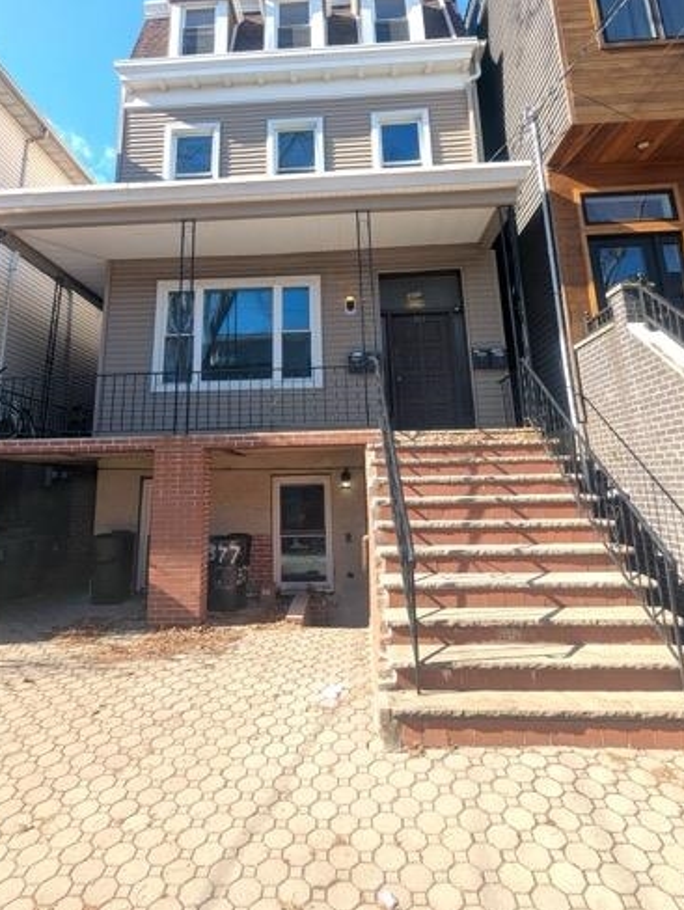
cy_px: 326
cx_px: 308
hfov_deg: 63.4
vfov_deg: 77.1
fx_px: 552
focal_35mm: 21
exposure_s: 1/654
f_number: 2.2
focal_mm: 2.35
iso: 48
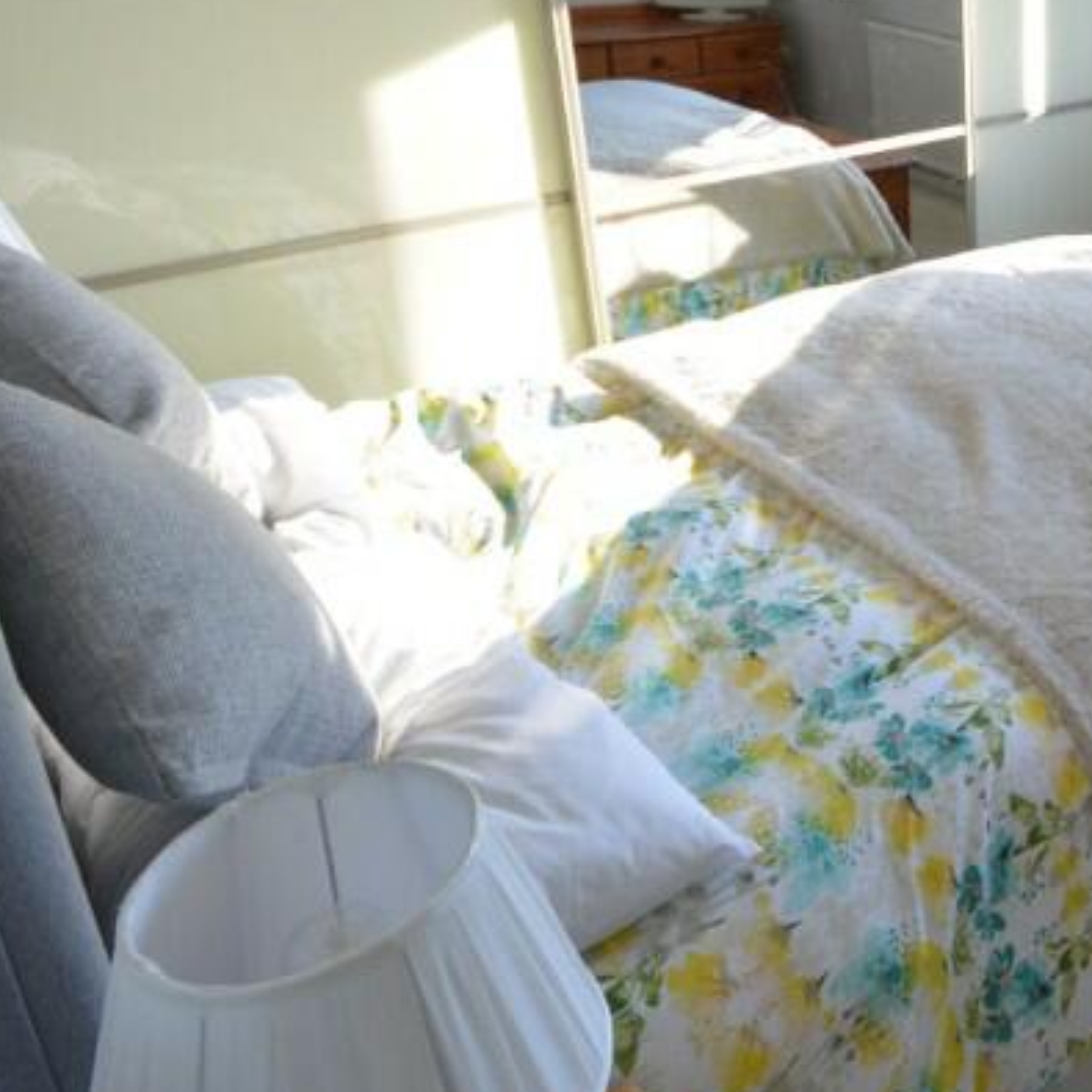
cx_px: 1266
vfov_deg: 47.7
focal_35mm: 33
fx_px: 1178
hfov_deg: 38.7
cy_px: 260
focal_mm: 10
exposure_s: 1/40
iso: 400
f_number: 8
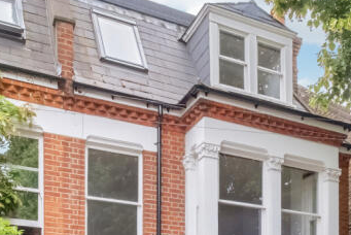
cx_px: 259
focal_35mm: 45
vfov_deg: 29.2
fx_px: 439
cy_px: 188
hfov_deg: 42.4
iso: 2500
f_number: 8
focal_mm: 10
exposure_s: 1/250
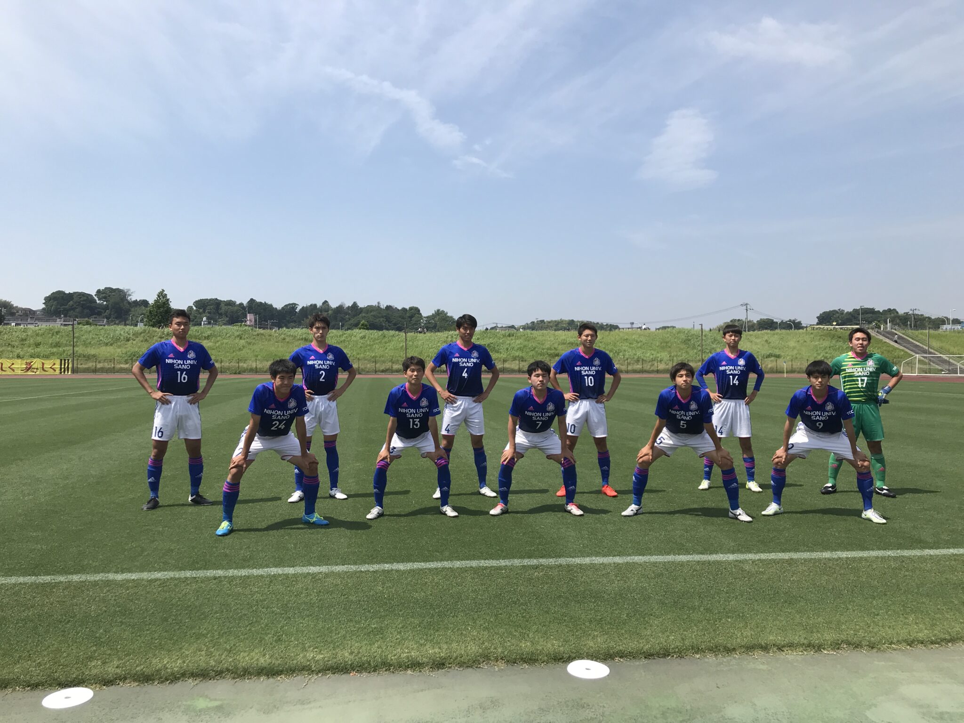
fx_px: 780
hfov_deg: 63.4
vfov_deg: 49.7
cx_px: 482
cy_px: 362
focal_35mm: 28
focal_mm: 3.99
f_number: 1.8
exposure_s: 1/2907
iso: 20
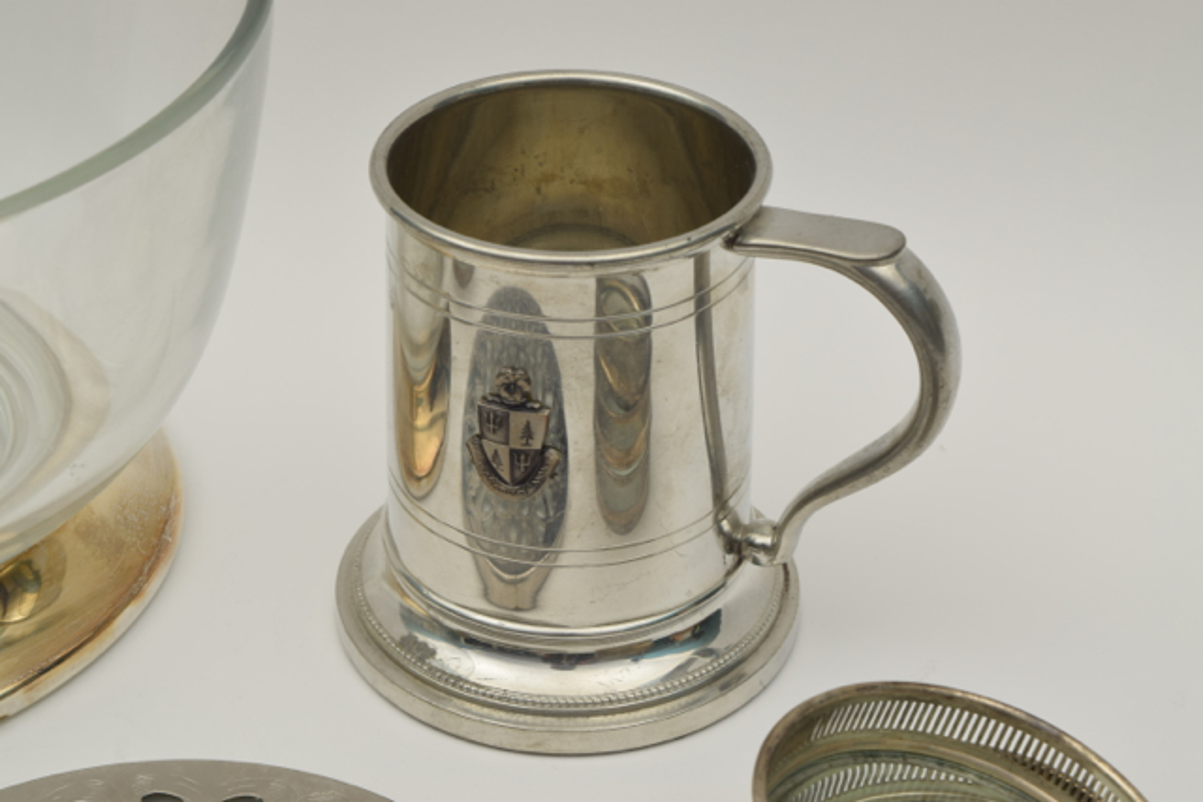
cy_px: 401
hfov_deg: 24.6
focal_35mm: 82
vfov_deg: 16.6
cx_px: 602
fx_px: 2757
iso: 100
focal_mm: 55
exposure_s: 1/125
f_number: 11
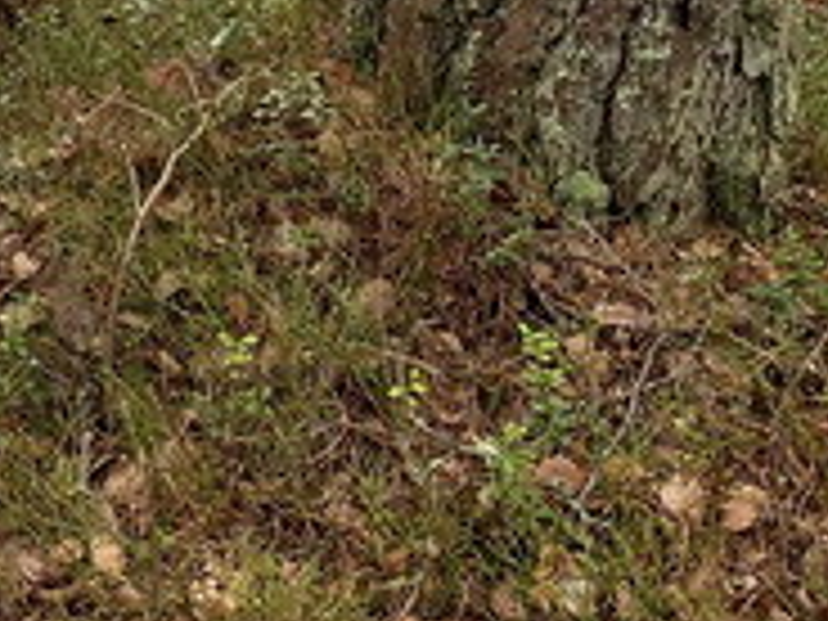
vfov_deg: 10.1
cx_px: -392
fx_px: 3253
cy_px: -598
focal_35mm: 136
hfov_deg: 13.7
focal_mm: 4.25
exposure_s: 1/129
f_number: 1.8
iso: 32
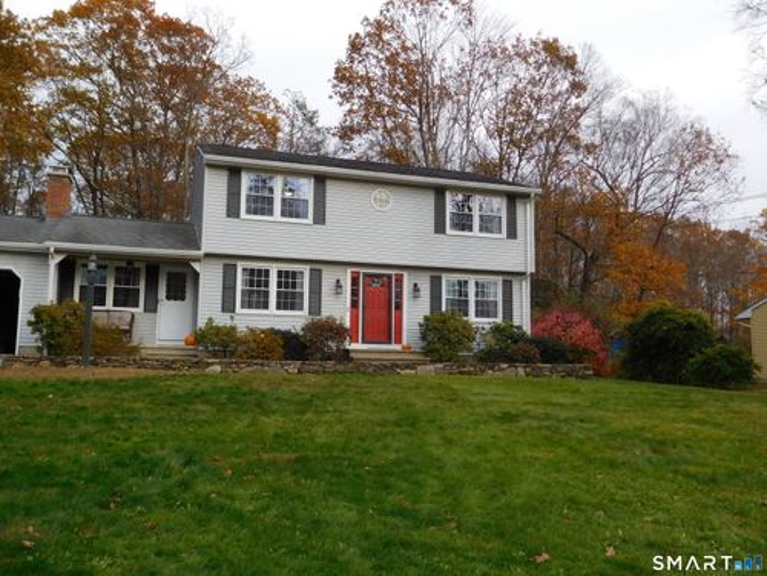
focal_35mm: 32
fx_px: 709
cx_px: 384
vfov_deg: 44.2
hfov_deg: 56.8
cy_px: 288
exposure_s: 1/250
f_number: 3.6
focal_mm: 5.7
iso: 125
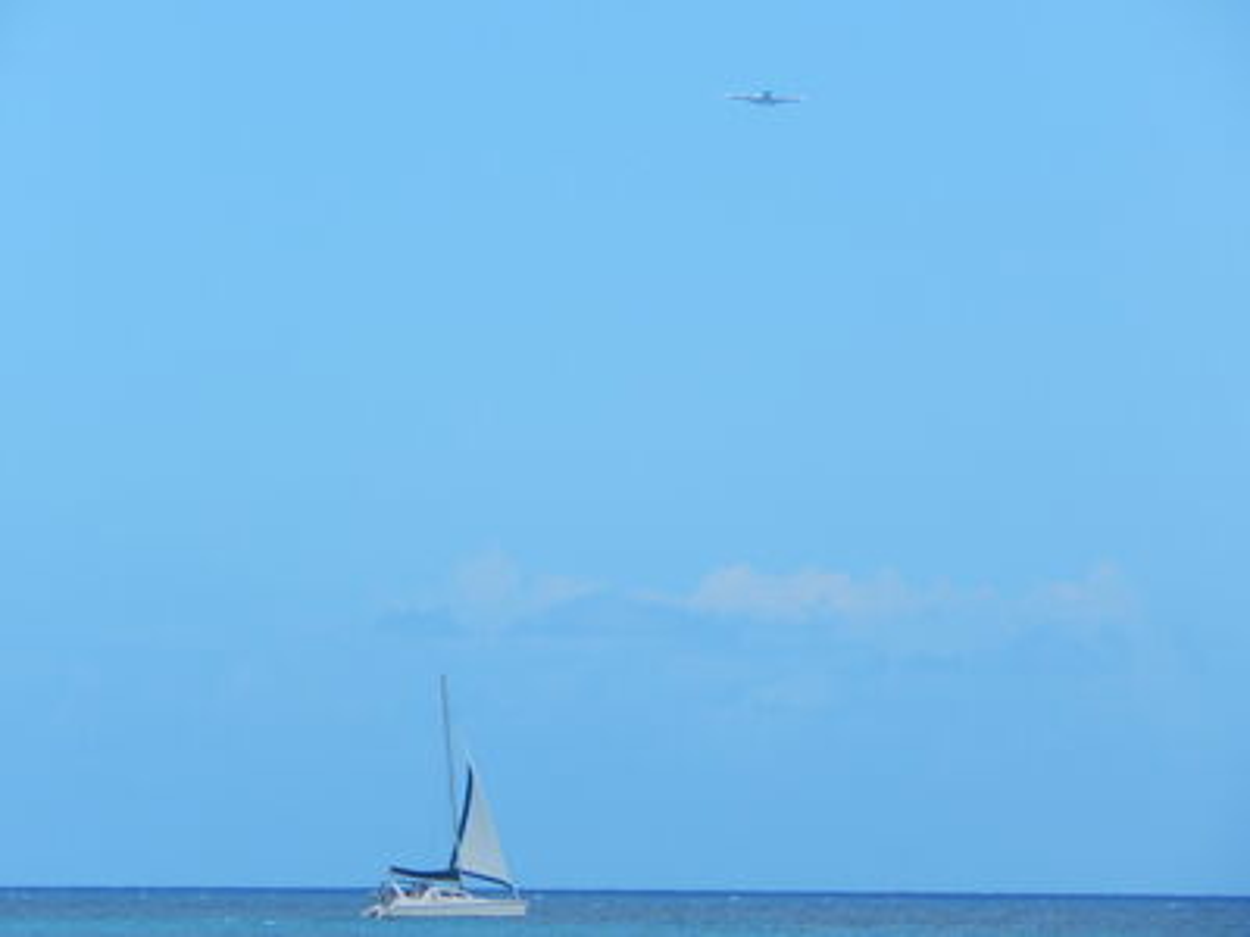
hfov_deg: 6.3
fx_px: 11375
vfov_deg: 4.7
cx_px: 625
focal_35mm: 315
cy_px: 468
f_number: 5.7
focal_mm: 56.5
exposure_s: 1/640
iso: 125
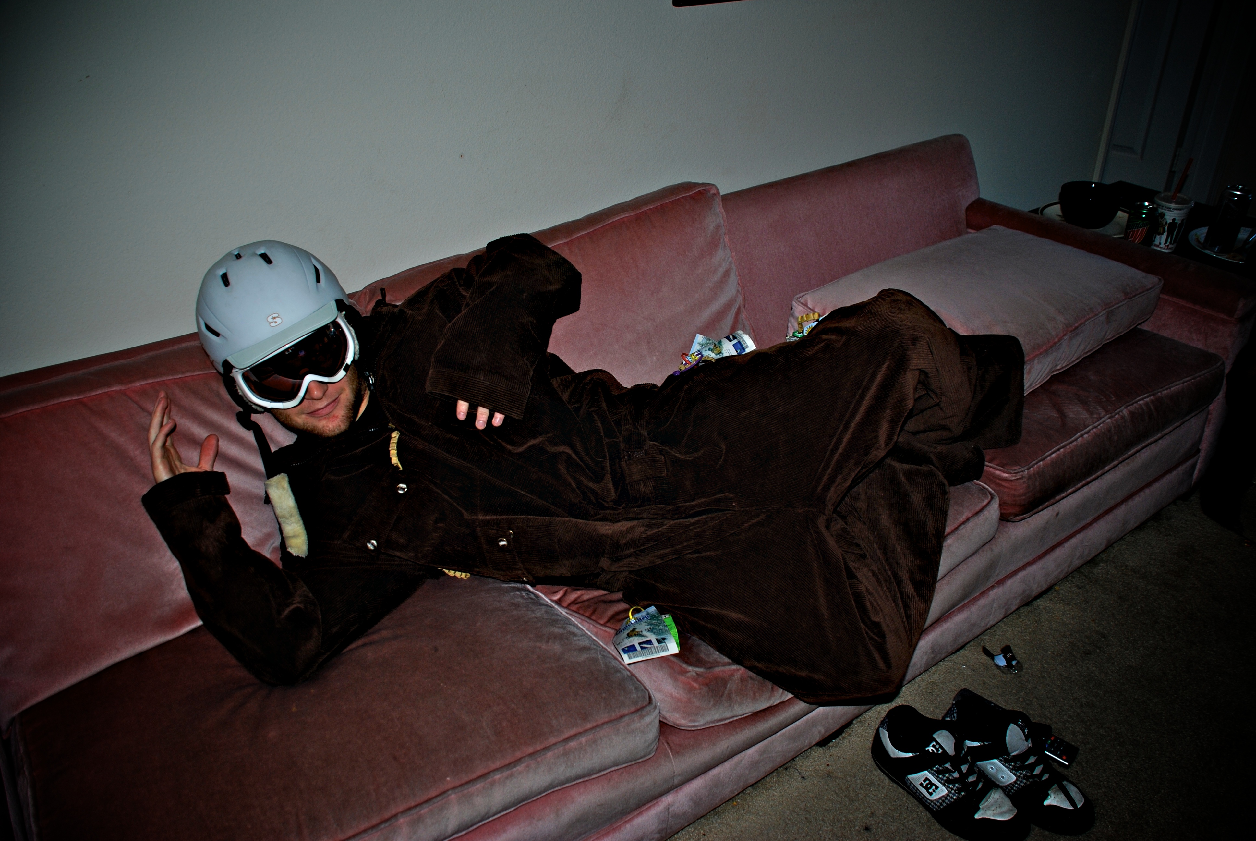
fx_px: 1048
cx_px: 628
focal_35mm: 30
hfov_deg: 61.9
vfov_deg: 43.7
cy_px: 420
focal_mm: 20
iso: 100
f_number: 3.8
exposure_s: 1/60
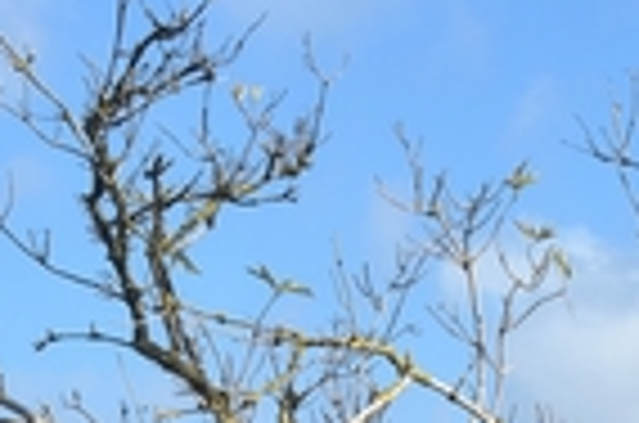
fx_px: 3491
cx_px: 324
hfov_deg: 10.5
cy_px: 896
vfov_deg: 6.7
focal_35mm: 197
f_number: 11
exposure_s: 1/125
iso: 140
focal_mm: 31
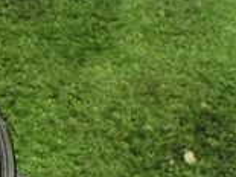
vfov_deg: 12.4
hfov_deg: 15.2
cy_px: 218
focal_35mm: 116
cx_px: -158
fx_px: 790
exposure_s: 1/30
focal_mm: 5.4
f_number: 2.3
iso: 800
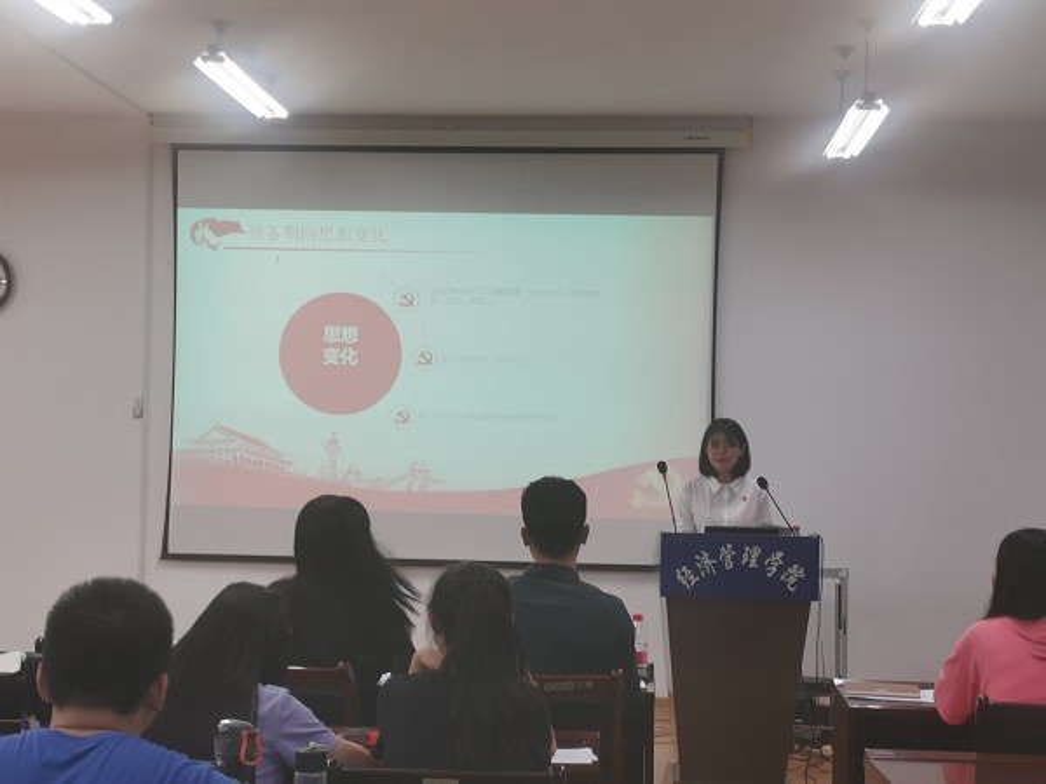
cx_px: 523
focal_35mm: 57
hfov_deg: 33.8
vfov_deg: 25.7
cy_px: 392
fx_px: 1722
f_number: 1.8
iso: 100
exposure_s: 1/100
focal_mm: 5.58
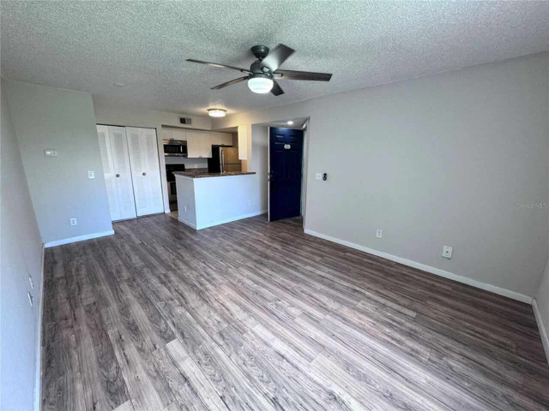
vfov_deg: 85.7
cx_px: 274
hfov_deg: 102.1
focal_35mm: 14
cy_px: 206
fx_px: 222
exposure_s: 1/120
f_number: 2.2
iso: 250
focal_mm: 2.22
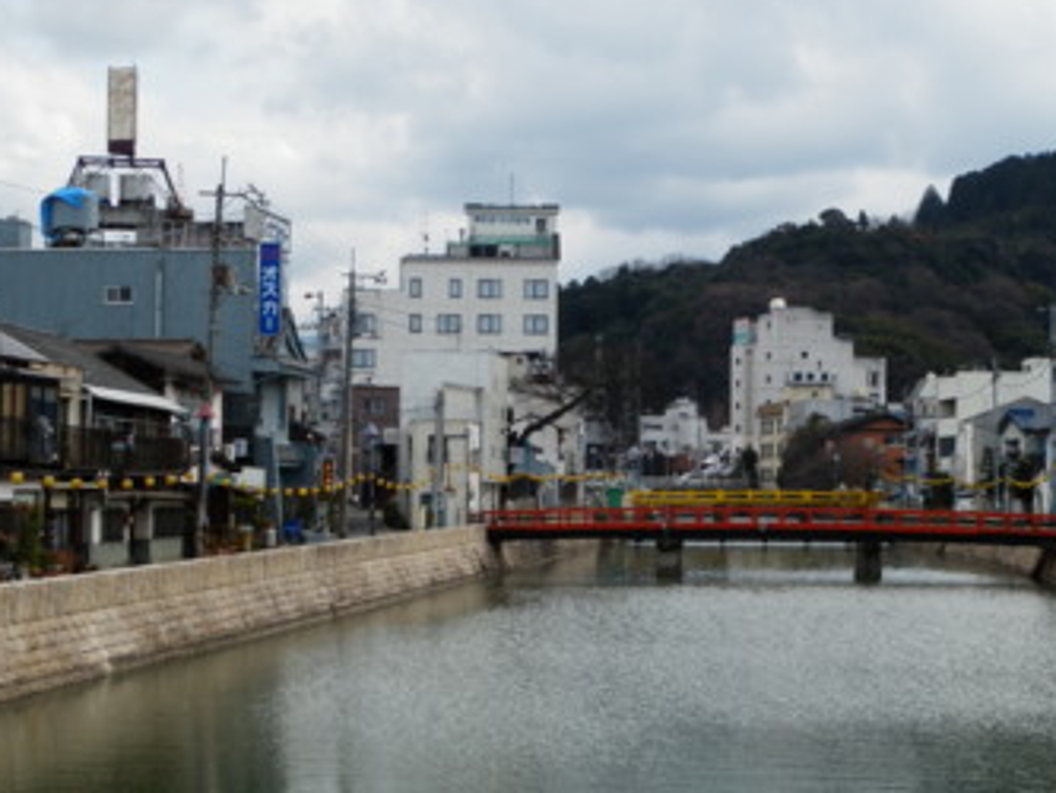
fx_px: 2106
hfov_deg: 28.1
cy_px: 466
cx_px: 593
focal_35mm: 69
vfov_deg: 21.3
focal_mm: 9.2
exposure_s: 1/640
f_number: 4.3
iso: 80
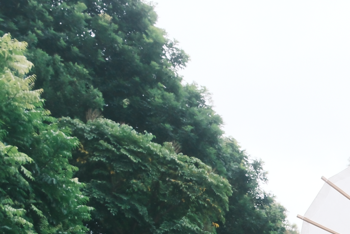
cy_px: 358
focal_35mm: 82
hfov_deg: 20.5
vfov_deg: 15.3
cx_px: 549
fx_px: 797
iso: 1250
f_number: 7.1
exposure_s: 1/125
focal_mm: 16
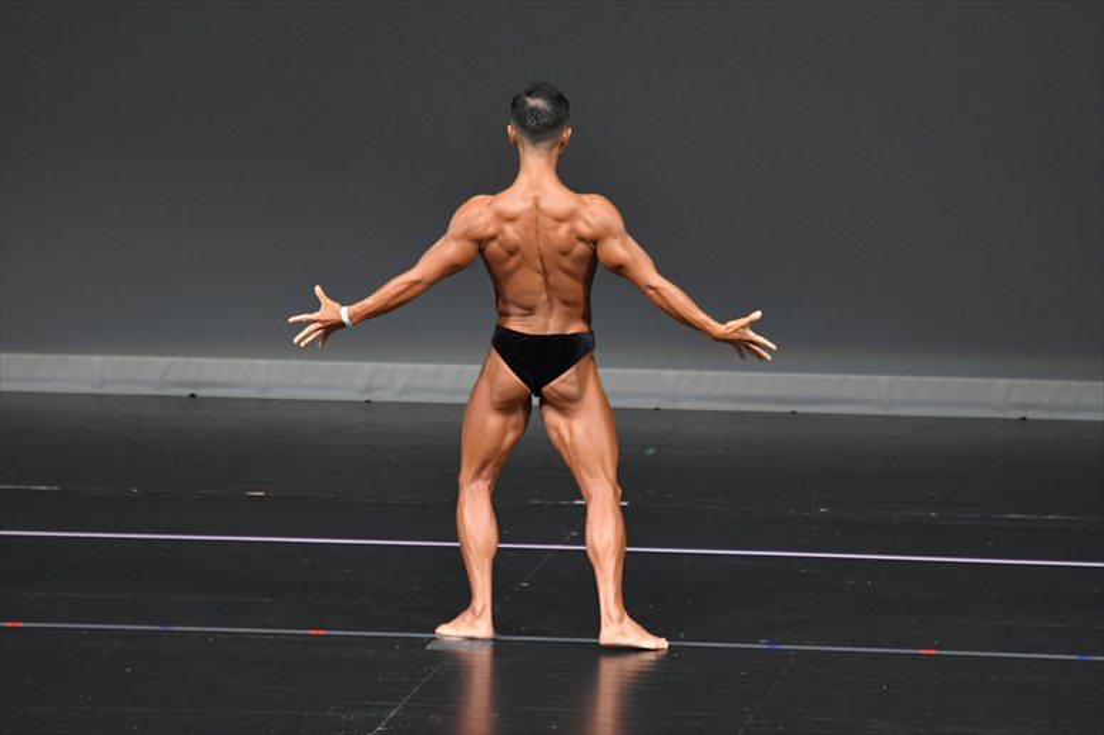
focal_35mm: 315
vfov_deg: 4.4
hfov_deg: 6.5
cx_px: 552
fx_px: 9655
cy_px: 368
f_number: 5.6
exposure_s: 1/400
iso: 4000
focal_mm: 210
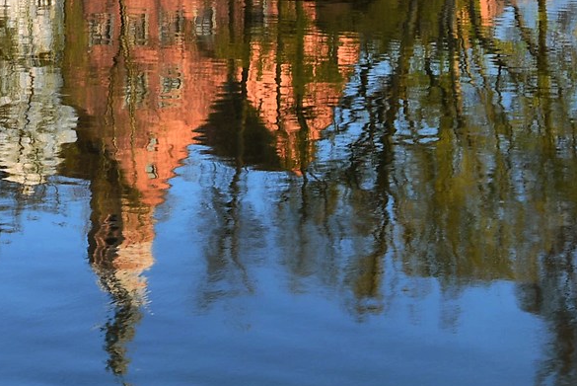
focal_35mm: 82
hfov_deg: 24.0
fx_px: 1315
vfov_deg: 14.9
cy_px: -264
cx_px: 42
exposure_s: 1/30
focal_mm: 20
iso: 100
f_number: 6.3
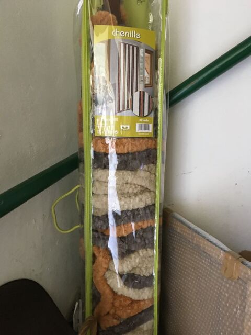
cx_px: 126
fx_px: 280
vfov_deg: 61.7
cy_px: 168
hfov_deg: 48.2
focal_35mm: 29
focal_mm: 4.15
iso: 160
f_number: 2.2
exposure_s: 1/33
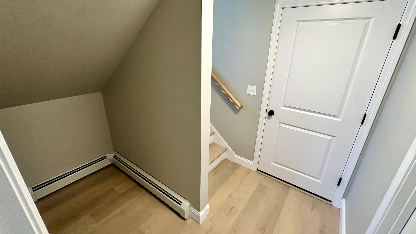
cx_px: 214
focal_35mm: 16
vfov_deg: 67.1
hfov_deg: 99.3
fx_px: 176
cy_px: 114
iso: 200
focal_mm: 2.22
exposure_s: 1/60
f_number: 2.2
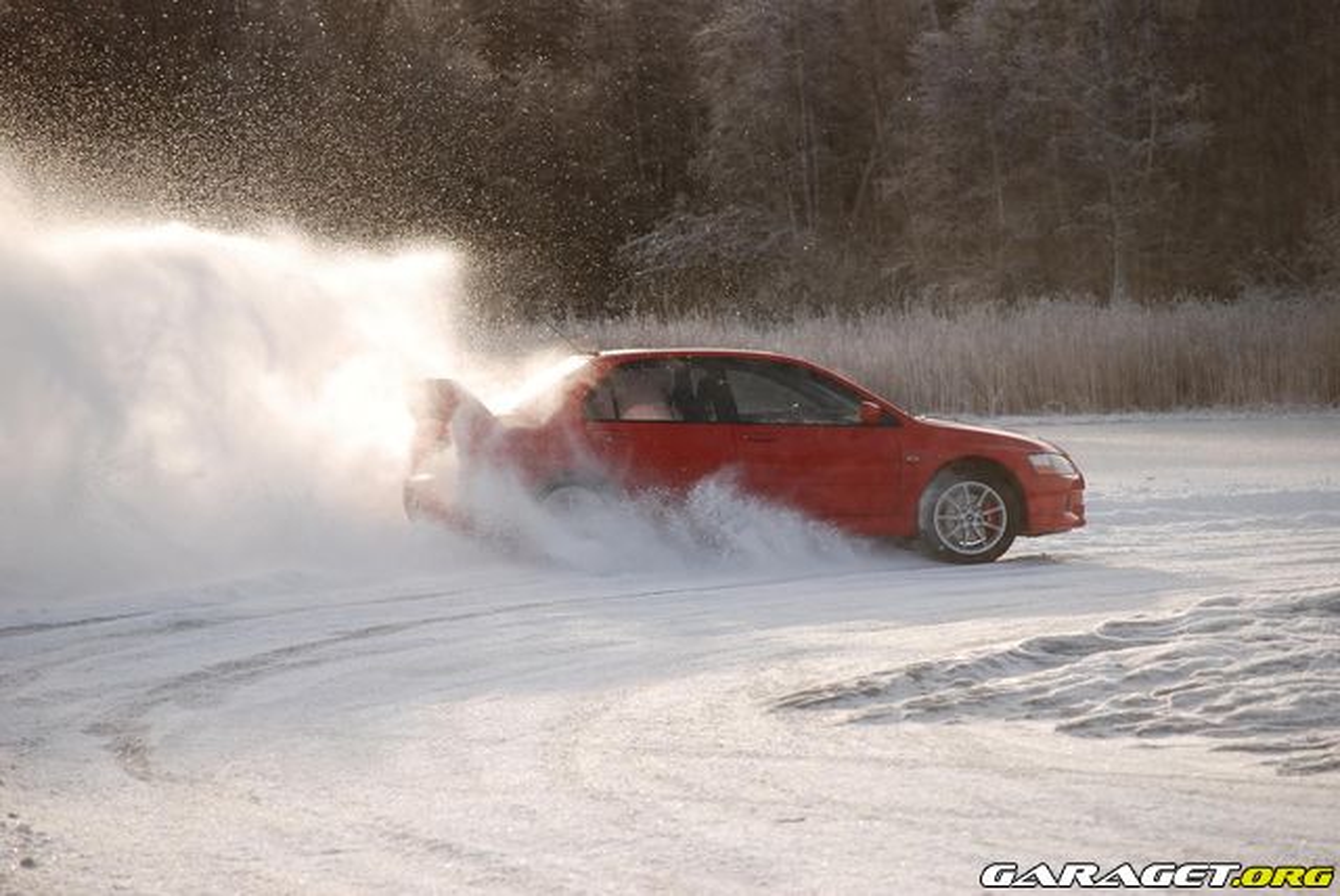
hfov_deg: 11.8
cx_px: 670
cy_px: 448
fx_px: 6482
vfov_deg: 7.9
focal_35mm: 174
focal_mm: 116
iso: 160
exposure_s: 1/500
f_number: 5.6
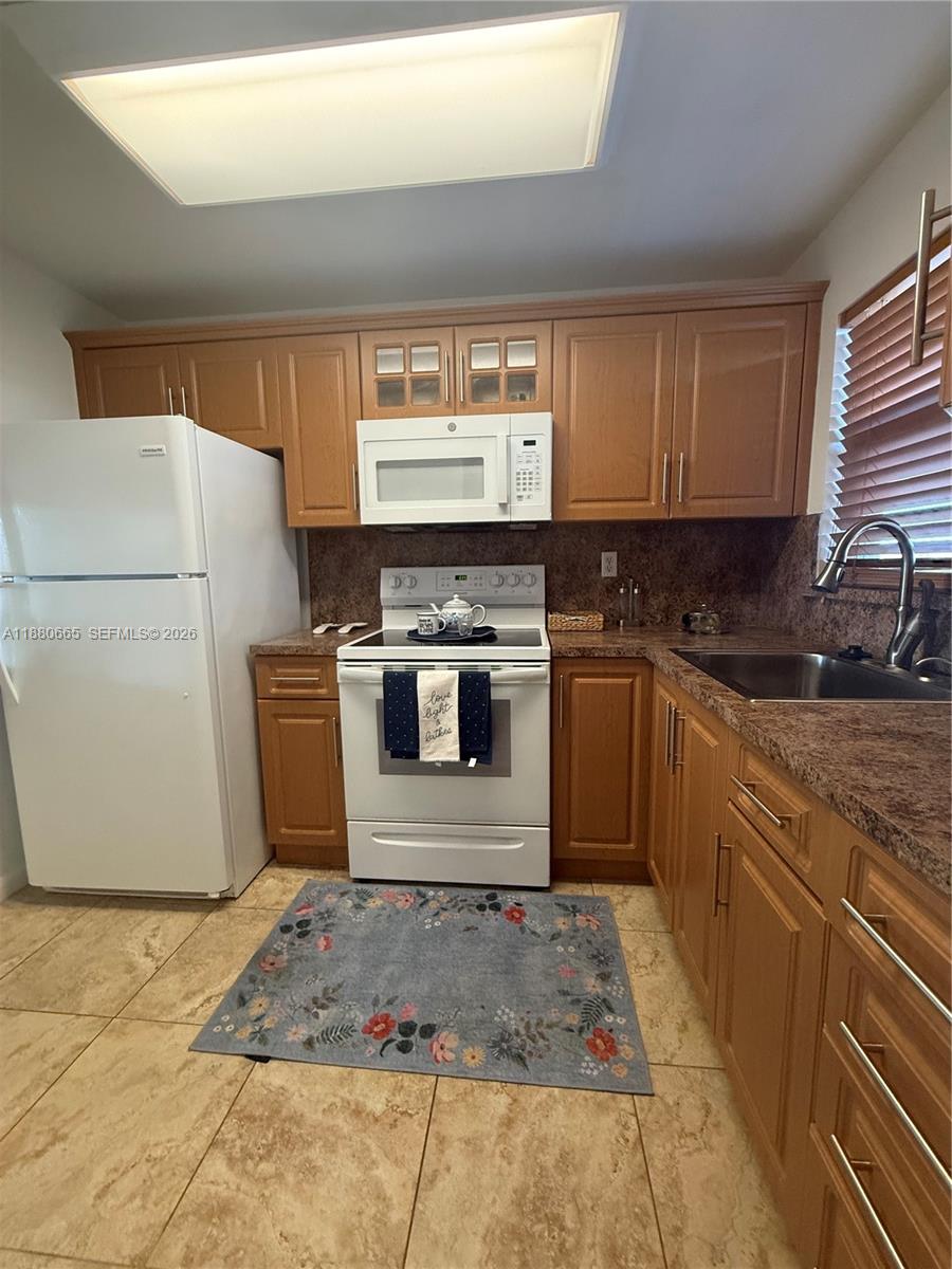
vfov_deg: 102.1
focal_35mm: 14
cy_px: 634
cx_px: 476
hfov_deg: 85.7
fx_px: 513
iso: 400
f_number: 2.2
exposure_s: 1/60
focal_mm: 2.22
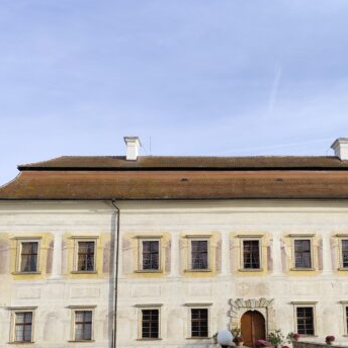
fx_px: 455
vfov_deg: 41.0
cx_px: 228
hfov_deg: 41.4
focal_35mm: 40
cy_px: 246
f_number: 1.65
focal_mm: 6.19
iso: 50
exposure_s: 1/498
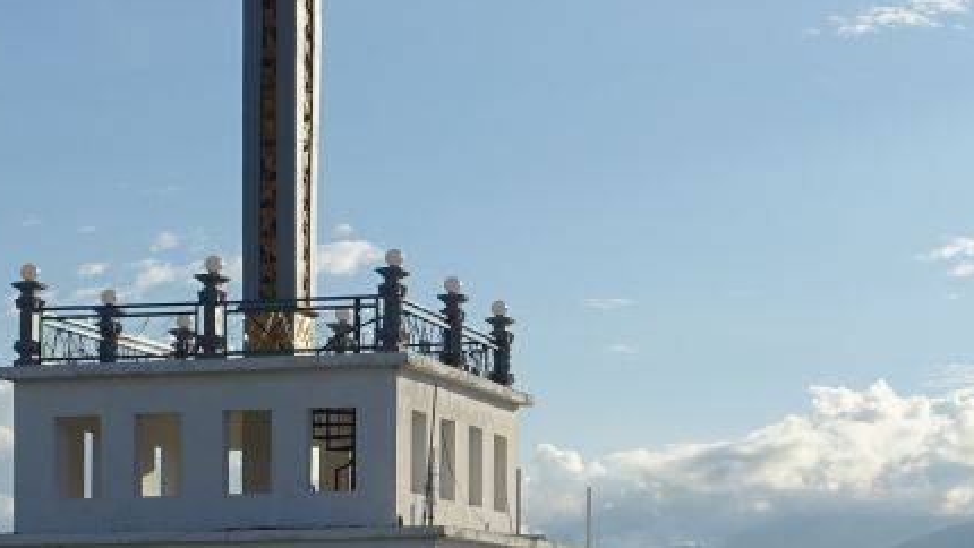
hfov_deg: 17.8
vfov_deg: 10.1
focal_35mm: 120
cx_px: 720
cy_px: 444
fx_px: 3100
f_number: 5.6
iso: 125
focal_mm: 13.34
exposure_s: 1/100
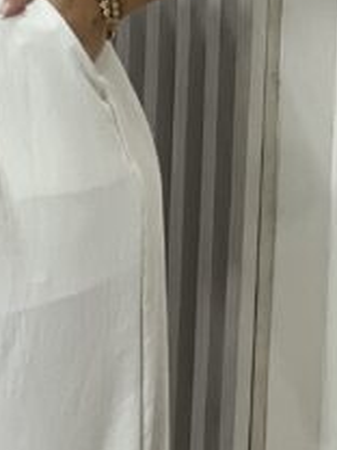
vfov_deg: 5.7
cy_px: 178
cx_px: -48
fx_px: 4491
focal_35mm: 346
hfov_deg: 4.3
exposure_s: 1/120
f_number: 2.8
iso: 80
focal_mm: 9
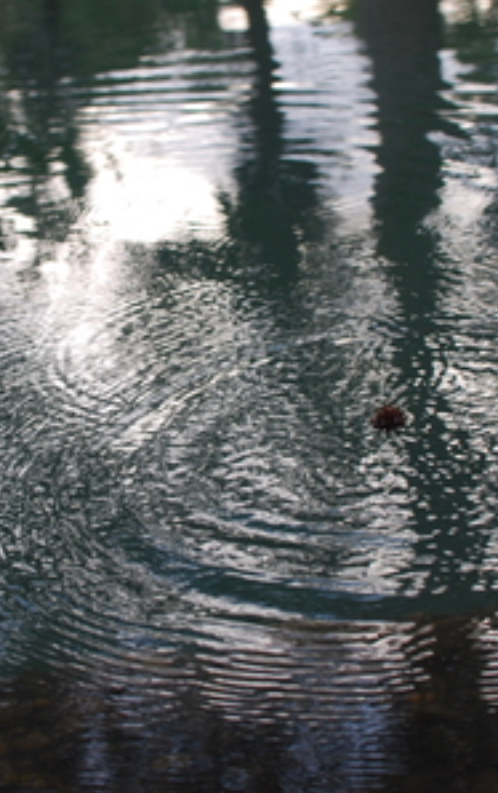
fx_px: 1749
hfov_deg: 16.1
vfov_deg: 25.6
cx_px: 104
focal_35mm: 81
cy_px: 395
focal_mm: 35
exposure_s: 1/100
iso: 200
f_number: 5
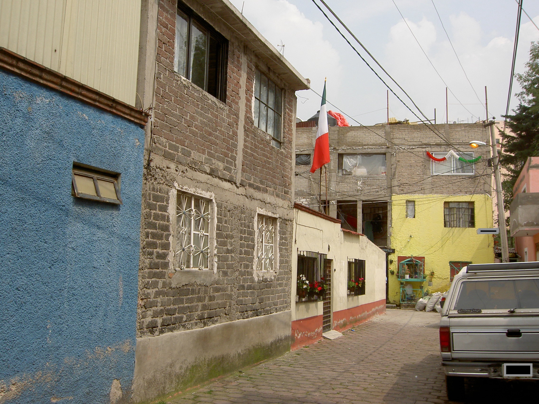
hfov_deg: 54.0
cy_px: 202
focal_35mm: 34
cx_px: 270
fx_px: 529
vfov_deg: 41.8
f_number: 4.7
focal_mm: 5.6
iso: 50
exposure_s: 1/400
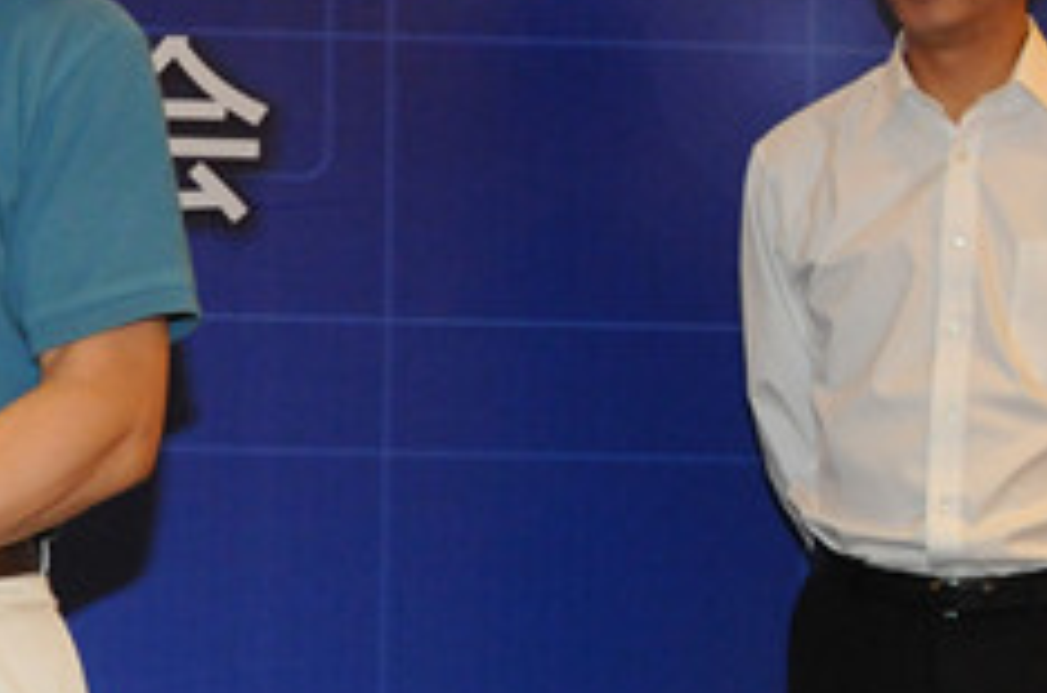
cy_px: 333
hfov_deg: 15.3
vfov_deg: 11.1
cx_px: -555
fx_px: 3570
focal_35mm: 123
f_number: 9
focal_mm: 24
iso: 1600
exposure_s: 1/30
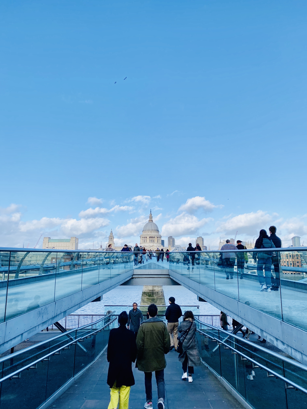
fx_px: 307
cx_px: 154
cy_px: 204
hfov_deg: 53.1
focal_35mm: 26
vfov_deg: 67.3
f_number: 1.8
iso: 32
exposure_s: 1/1233
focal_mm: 4.25
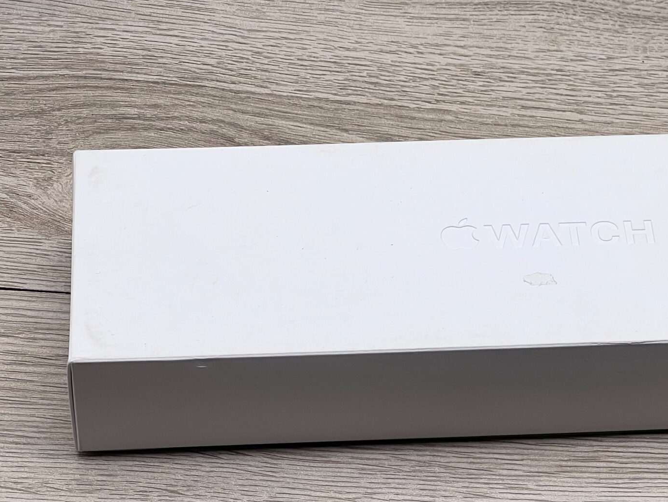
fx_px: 2760
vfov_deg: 10.4
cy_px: 378
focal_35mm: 143
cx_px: 588
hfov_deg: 13.7
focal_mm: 9
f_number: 2.8
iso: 40
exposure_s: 1/100
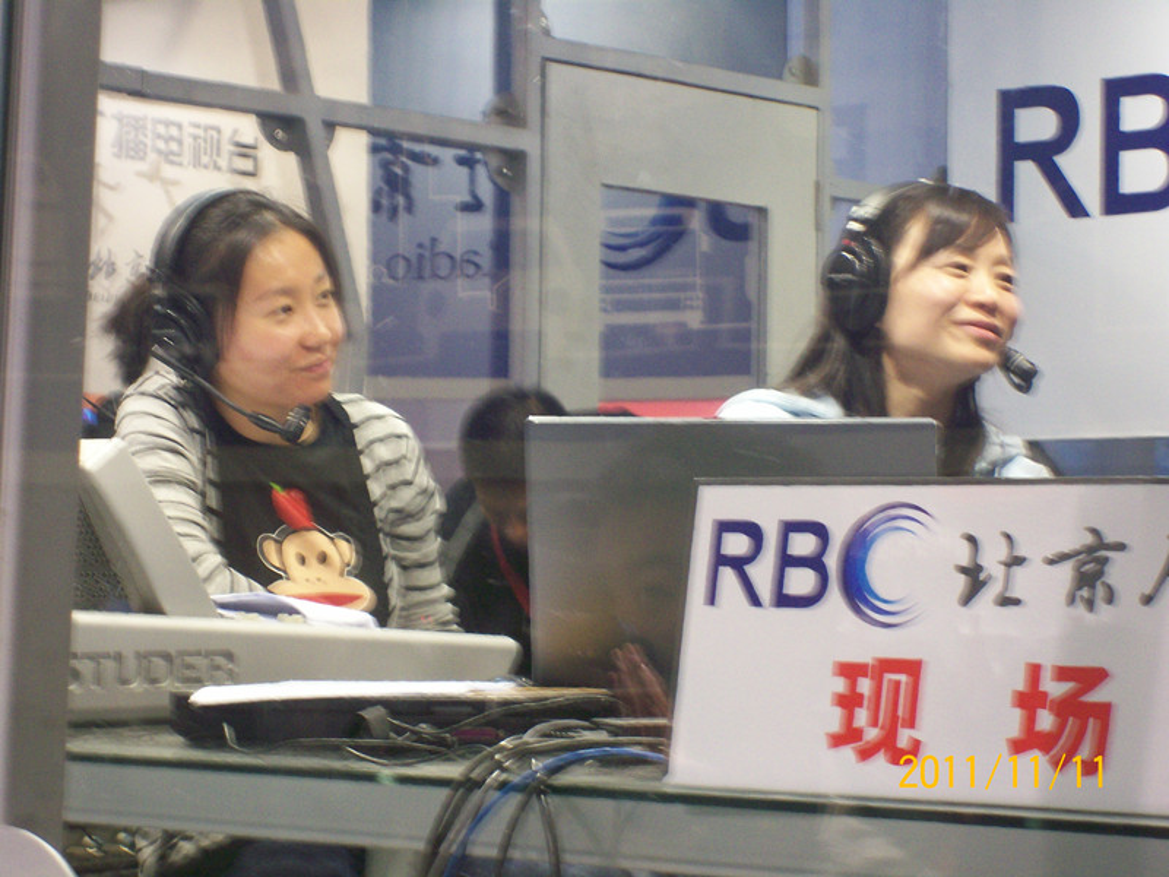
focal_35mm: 105
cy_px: 438
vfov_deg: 14.1
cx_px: 584
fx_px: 3546
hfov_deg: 18.7
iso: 160
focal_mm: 17.4
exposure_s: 1/15.6
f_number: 4.9
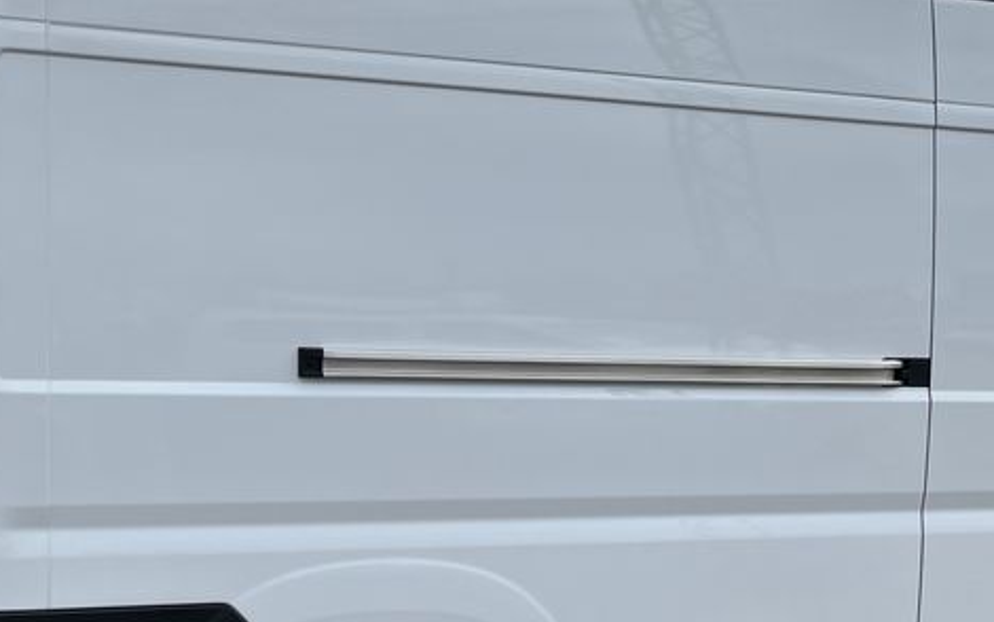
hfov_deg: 33.0
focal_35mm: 60
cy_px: 419
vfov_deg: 21.6
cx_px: 797
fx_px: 1626
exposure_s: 1/1066
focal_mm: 5.1
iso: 50
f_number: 1.6
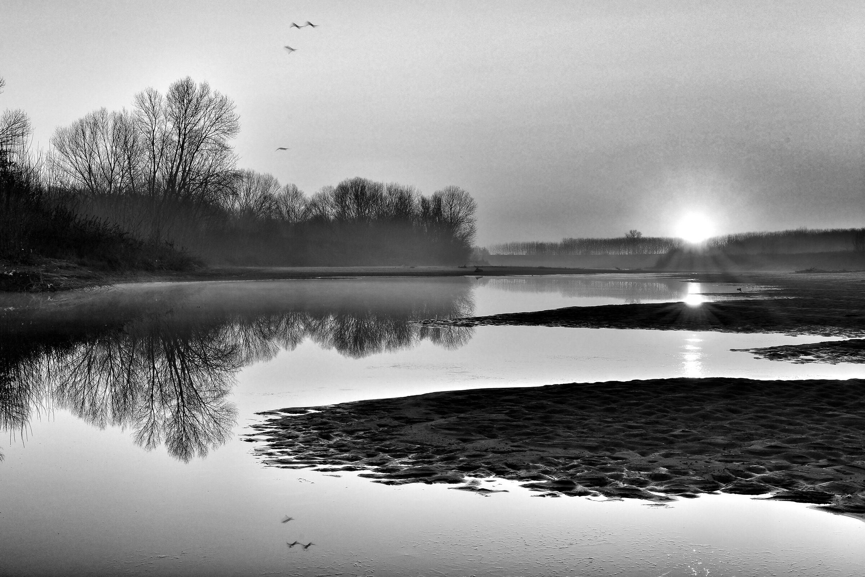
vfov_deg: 25.8
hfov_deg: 37.9
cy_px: 288
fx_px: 1261
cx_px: 432
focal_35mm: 52
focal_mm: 35
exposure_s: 1/13
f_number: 16
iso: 100
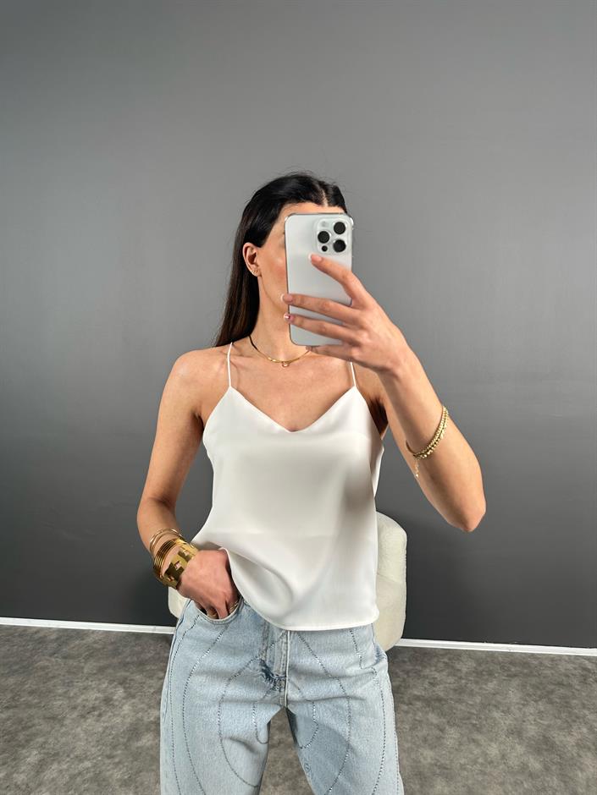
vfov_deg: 71.6
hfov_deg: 56.8
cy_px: 398
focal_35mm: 24
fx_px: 552
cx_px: 298
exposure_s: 1/121
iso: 160
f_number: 1.78
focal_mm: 6.86
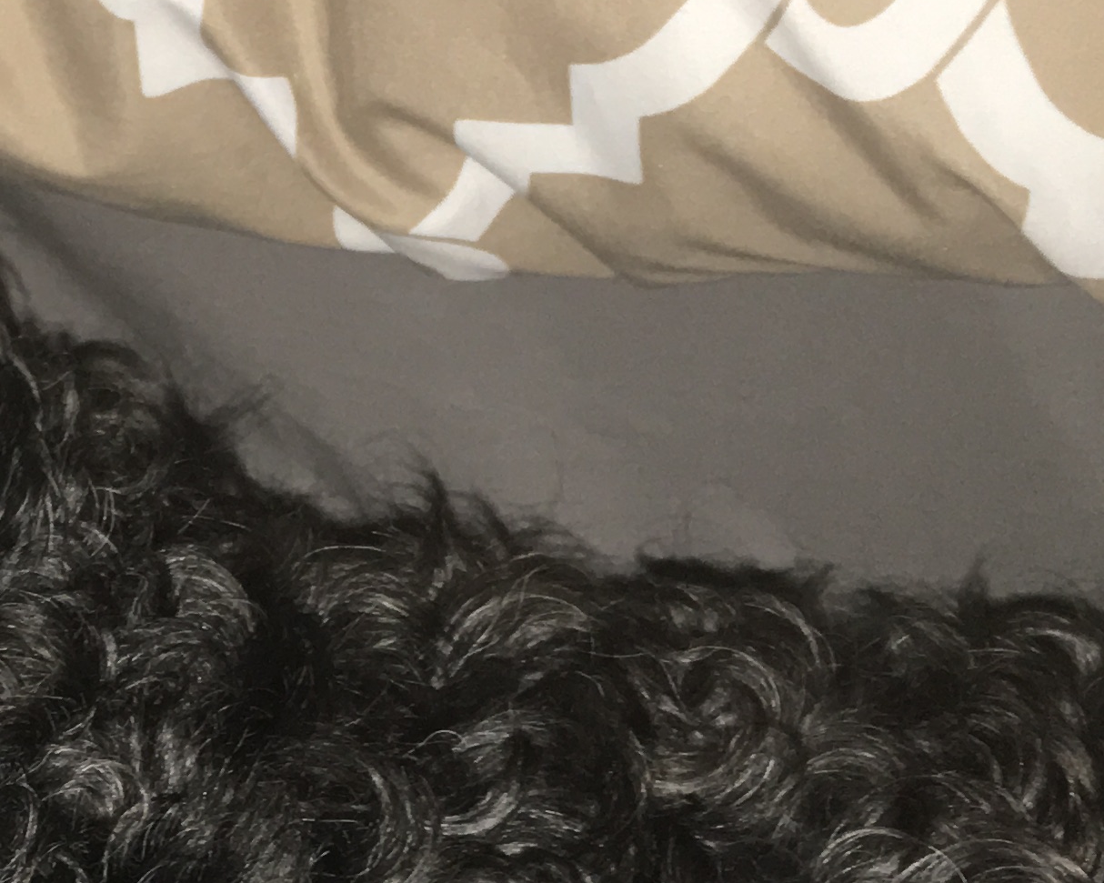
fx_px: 3071
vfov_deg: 16.1
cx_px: -116
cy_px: 872
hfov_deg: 19.5
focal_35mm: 94
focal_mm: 4.15
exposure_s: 1/16
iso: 64
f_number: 2.2
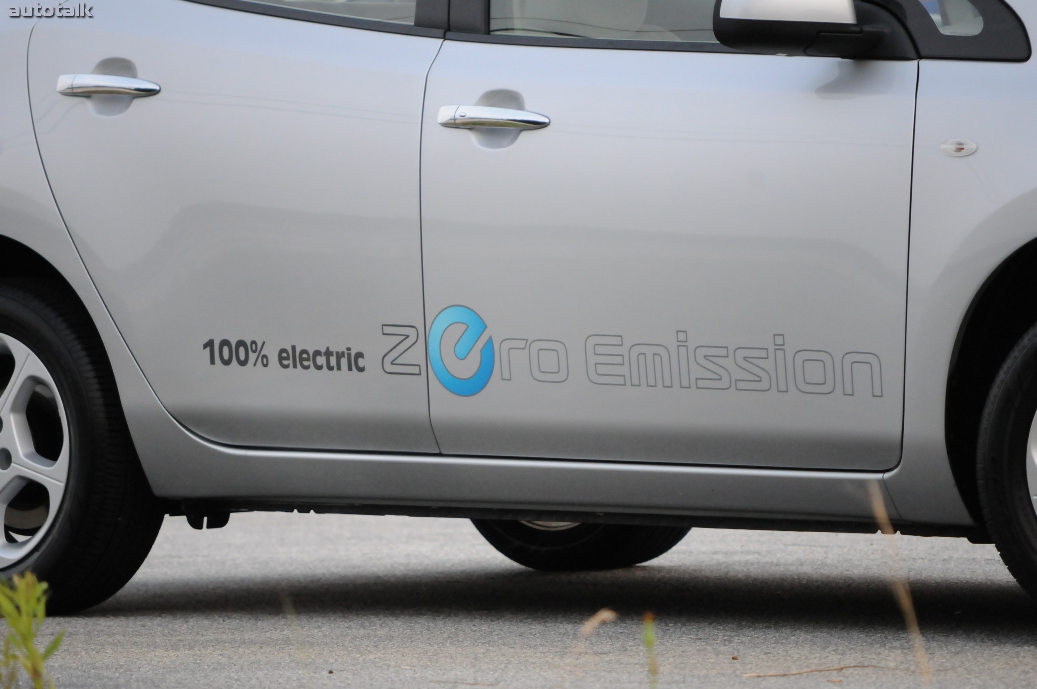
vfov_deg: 4.6
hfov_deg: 6.9
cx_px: 518
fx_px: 8632
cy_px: 344
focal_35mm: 300
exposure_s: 1/400
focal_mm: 200
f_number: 5.6
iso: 2000
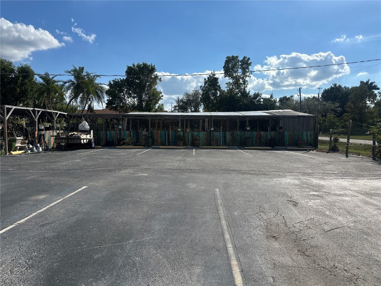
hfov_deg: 71.6
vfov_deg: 56.8
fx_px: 264
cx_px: 190
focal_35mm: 24
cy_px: 143
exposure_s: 1/8929
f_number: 1.78
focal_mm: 6.86
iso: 80
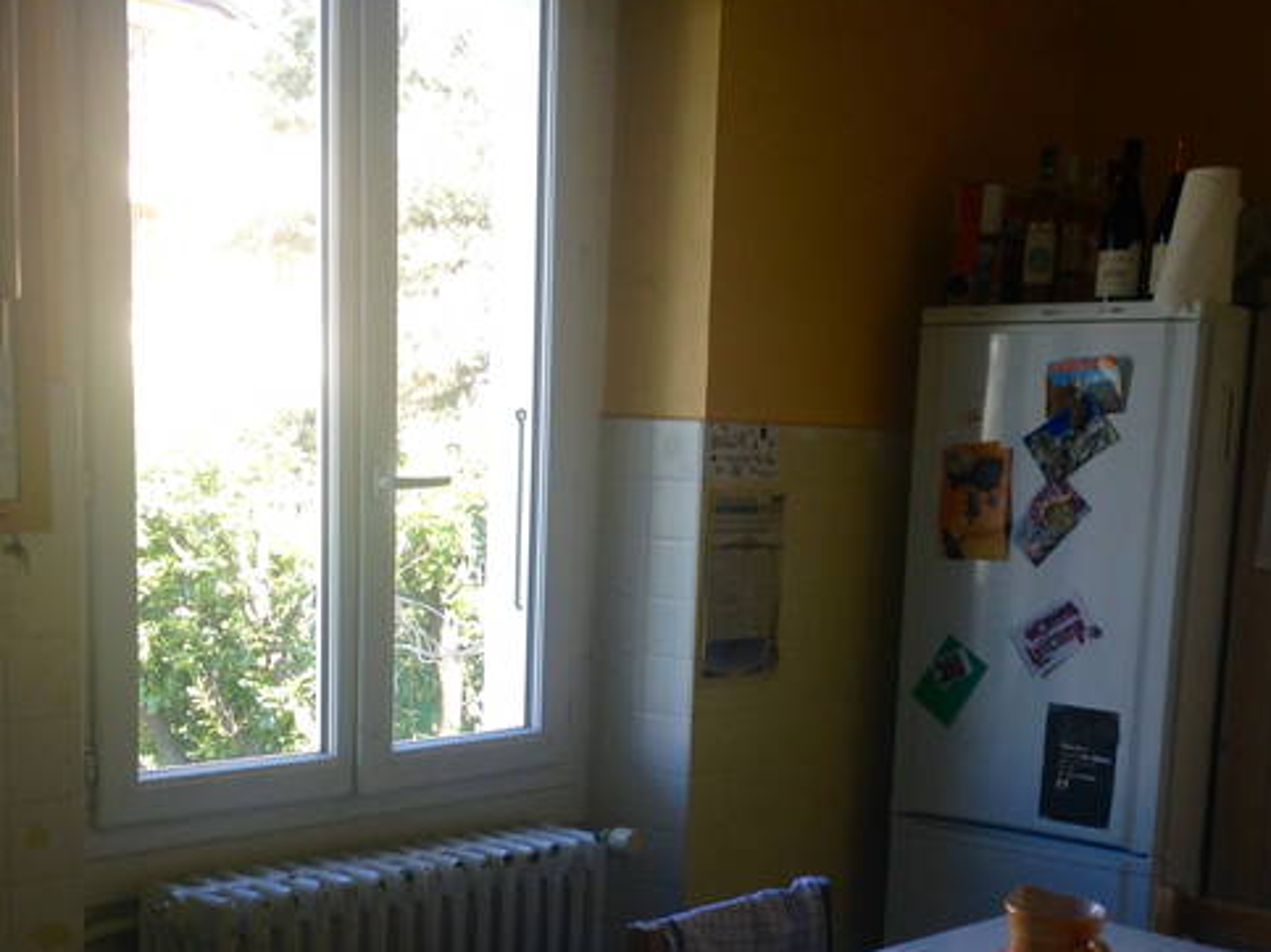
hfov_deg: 35.5
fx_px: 1982
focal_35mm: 54
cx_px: 724
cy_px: 744
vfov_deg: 26.6
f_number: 2.4
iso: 50
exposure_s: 1/60
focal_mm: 4.12
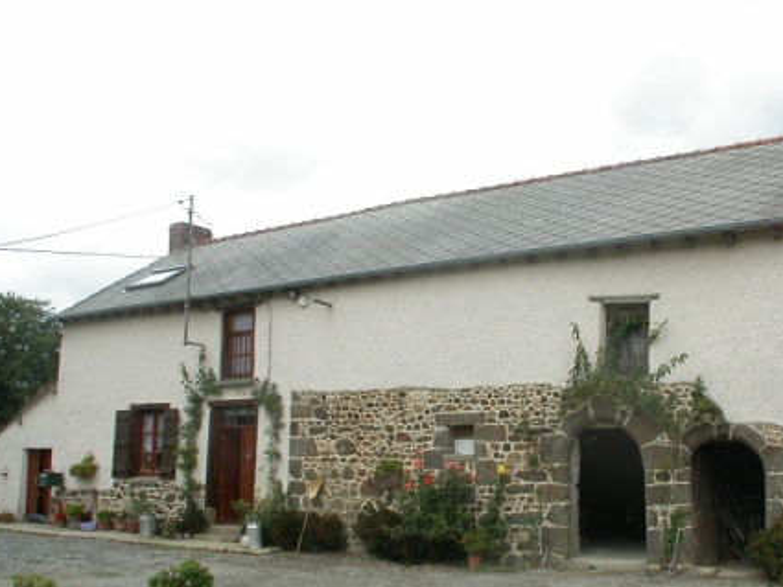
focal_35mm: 61
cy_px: 337
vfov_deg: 24.0
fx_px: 1380
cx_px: 503
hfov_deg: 31.5
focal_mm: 7.85
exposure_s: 1/163
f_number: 5.3
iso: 100
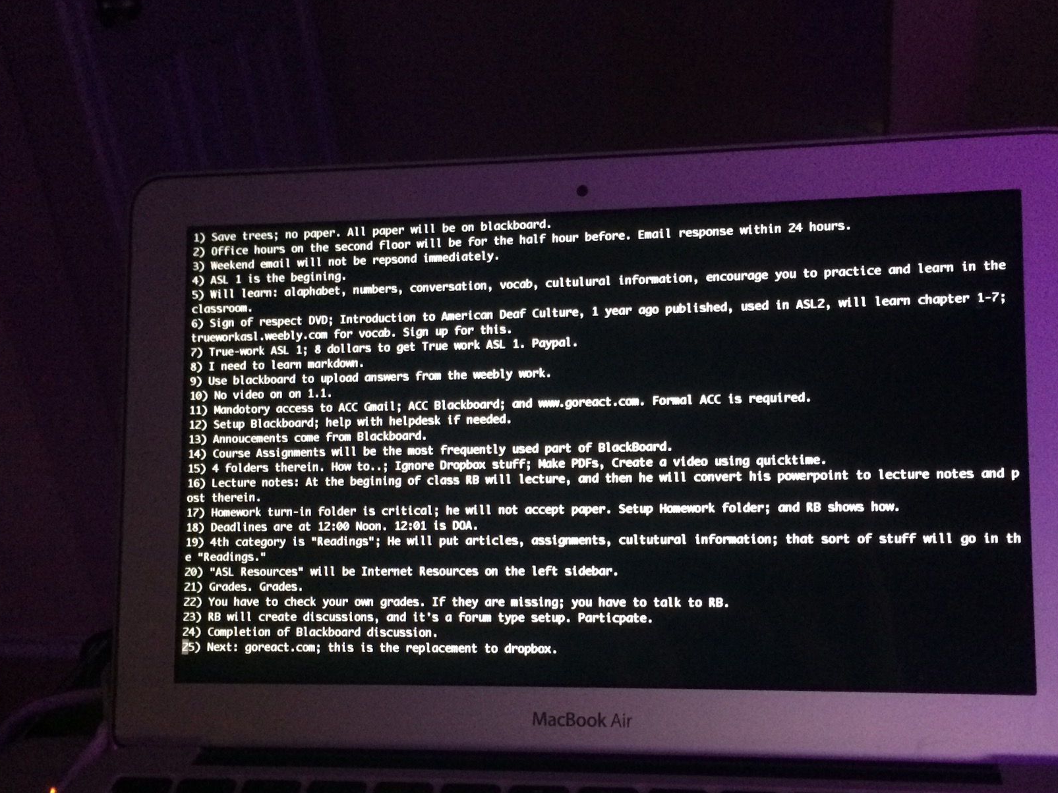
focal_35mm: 37
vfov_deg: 38.5
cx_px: 581
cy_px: 481
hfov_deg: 50.1
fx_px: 1131
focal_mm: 4.15
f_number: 2.2
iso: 250
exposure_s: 1/20
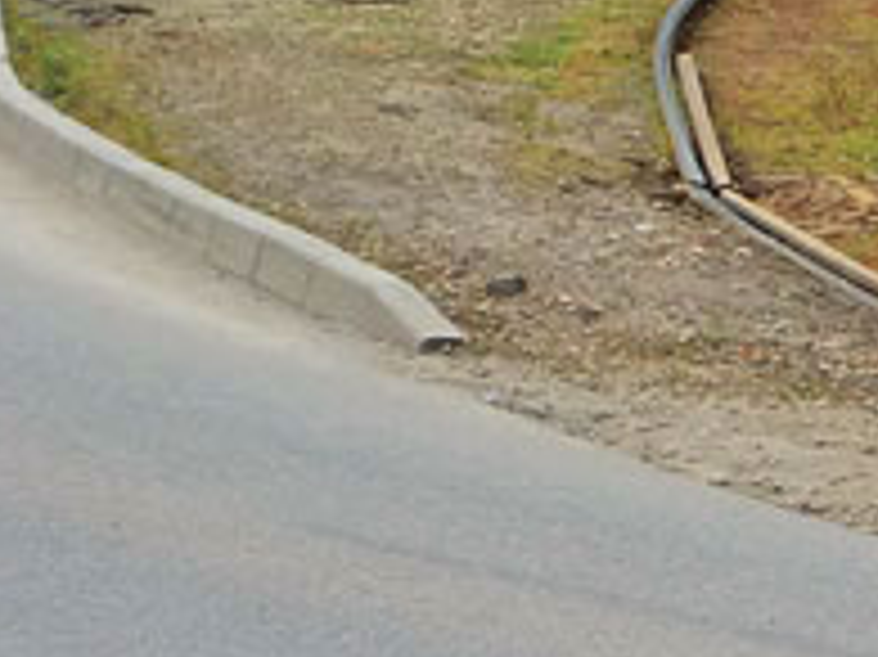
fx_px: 8568
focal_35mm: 338
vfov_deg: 4.3
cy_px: -918
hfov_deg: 5.5
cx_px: 2539
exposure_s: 1/500
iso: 125
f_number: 5.6
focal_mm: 21.29
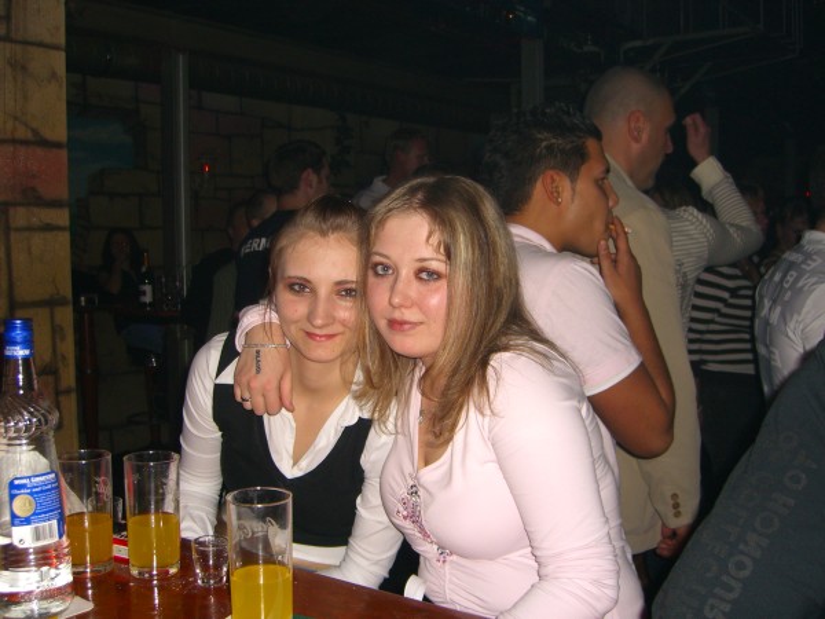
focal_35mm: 38
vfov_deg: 37.7
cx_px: 412
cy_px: 310
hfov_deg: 49.0
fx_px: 906
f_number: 2.8
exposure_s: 1/60
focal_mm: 7.9
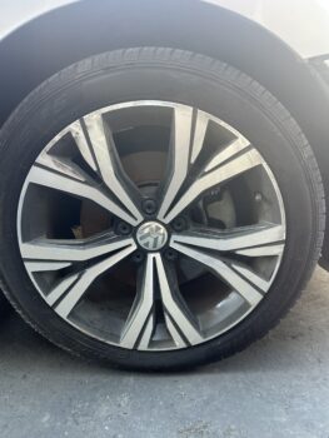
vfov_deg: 67.3
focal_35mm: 26
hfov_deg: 53.1
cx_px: 164
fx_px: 329
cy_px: 219
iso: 125
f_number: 1.5
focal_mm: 5.7
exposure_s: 1/61
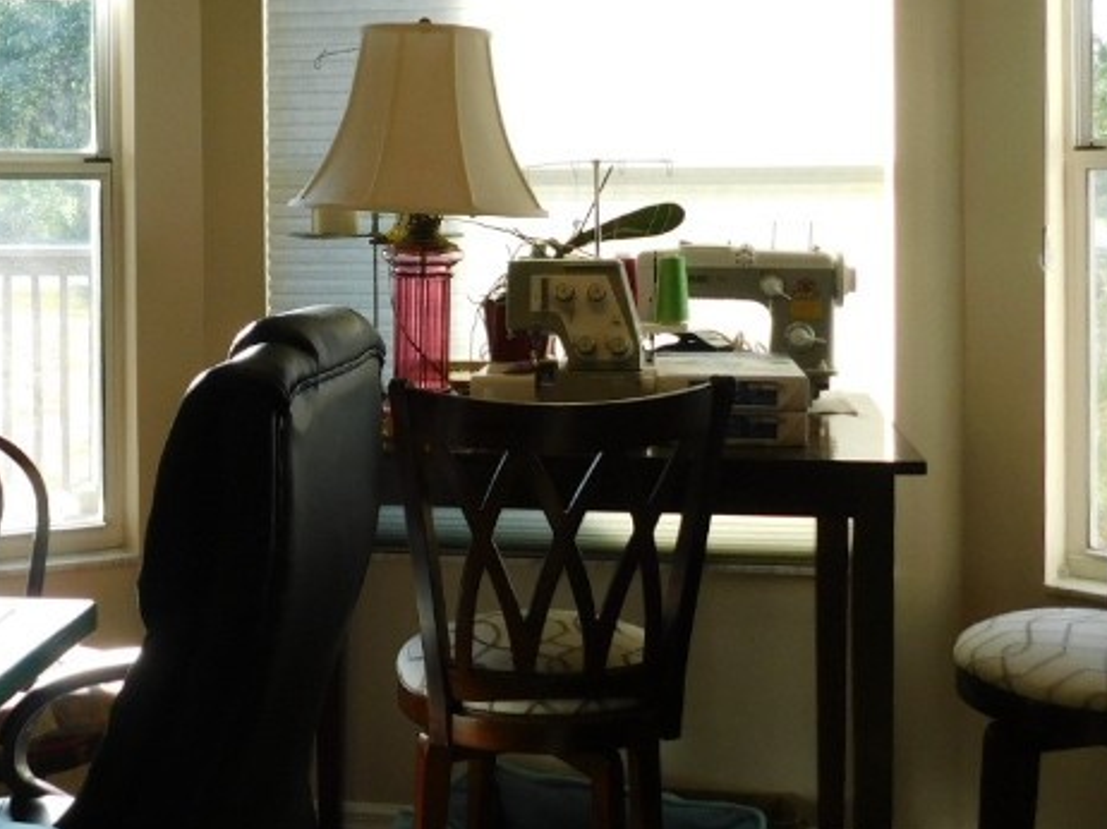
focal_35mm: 51
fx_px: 1630
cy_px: 225
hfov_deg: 36.9
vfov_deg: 28.2
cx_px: 333
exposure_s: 1/125
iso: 125
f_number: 3
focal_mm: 4
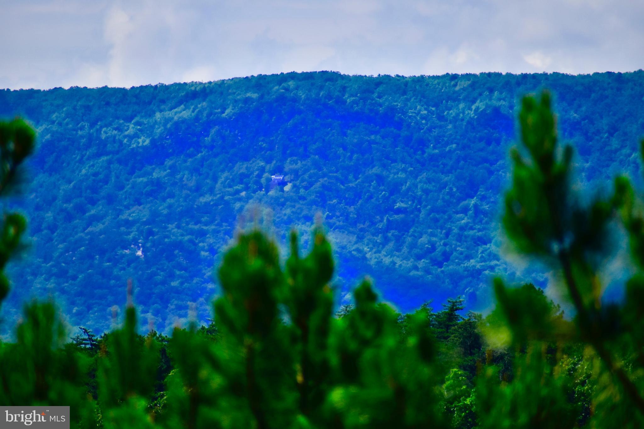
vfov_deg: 3.1
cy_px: 214
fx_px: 8049
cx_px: 322
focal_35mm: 450
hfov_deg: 4.6
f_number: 6.3
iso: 400
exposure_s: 1/2000
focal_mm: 300
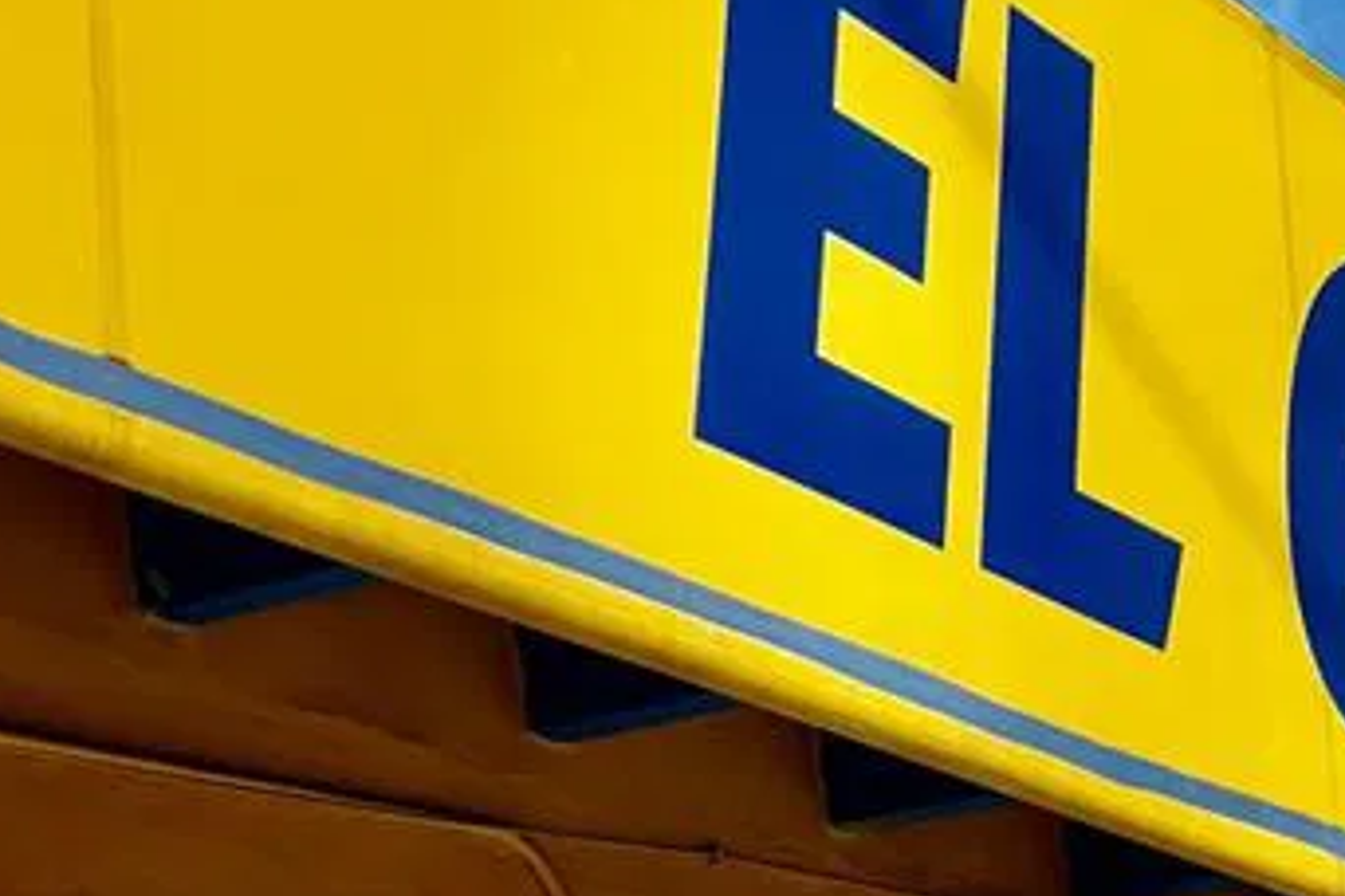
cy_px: 1403
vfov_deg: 13.4
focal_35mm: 95
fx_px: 3549
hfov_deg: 19.9
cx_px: 1691
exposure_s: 1/3623
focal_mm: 5.96
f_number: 1.6
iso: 50
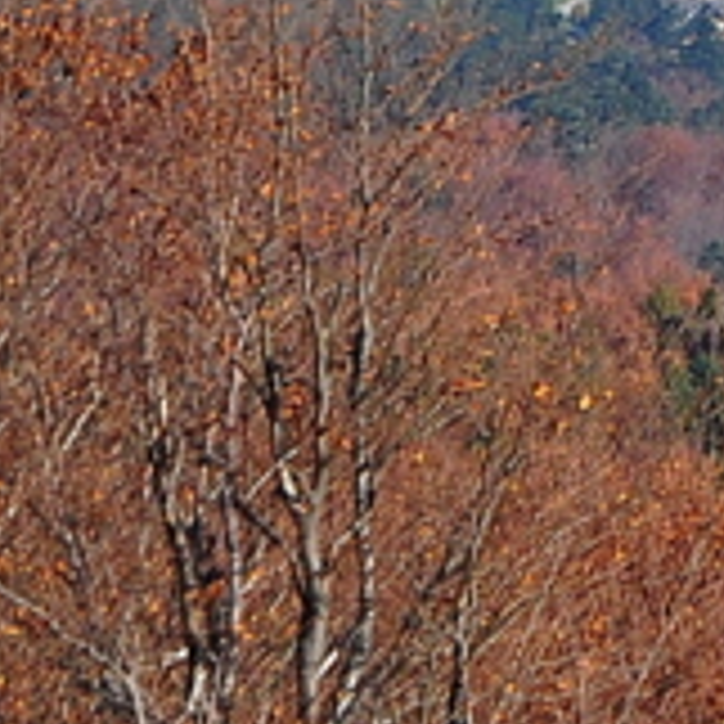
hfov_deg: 3.5
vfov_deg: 3.5
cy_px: -722
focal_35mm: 495
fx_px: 11713
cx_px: 1057
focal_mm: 52
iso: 400
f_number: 10
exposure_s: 1/400
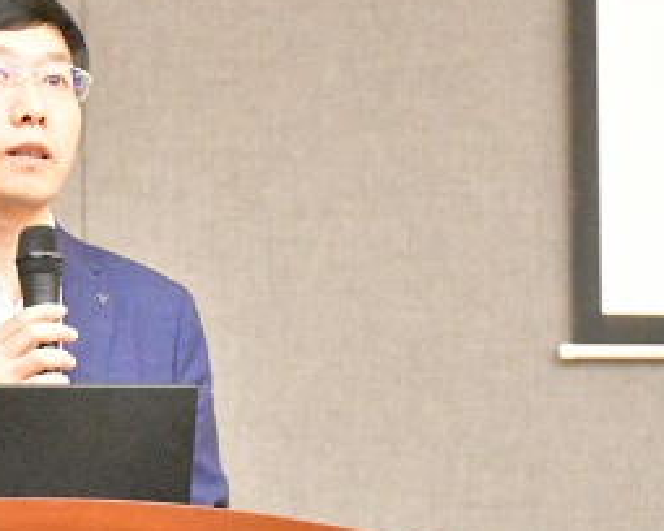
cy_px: 255
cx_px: -89
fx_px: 2908
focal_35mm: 148
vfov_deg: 10.4
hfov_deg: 12.8
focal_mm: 45
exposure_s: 1/400
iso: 51200
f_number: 4.5
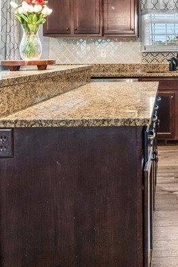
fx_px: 304
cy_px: 62
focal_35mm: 41
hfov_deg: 30.4
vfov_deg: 45.5
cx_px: 177
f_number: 11
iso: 400
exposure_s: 1/1.25
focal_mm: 10
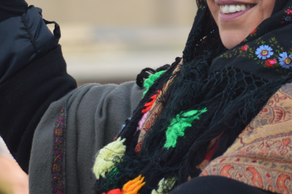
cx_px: 190
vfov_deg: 2.7
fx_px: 4078
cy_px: -4
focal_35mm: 503
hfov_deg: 4.1
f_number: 5
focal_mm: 135
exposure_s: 1/640
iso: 400
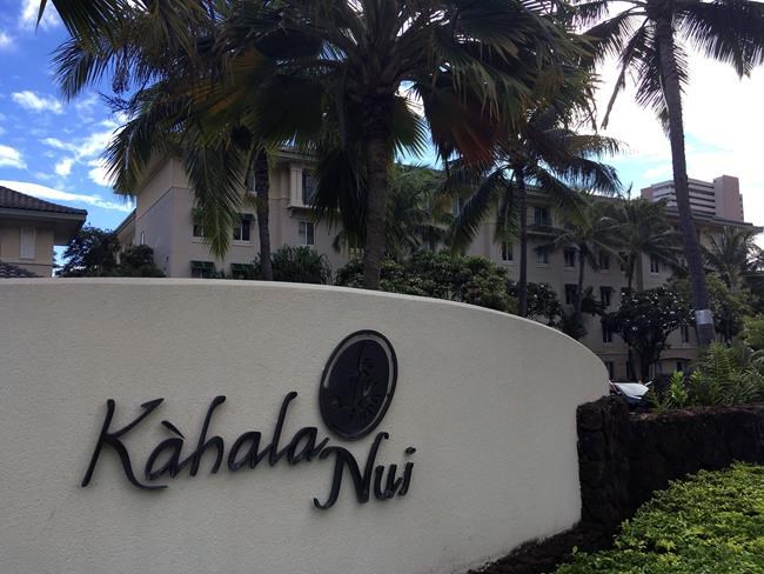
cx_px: 382
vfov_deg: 48.3
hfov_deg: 61.6
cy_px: 287
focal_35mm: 29
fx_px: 640
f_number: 2.2
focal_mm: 4.15
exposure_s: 1/884
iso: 25
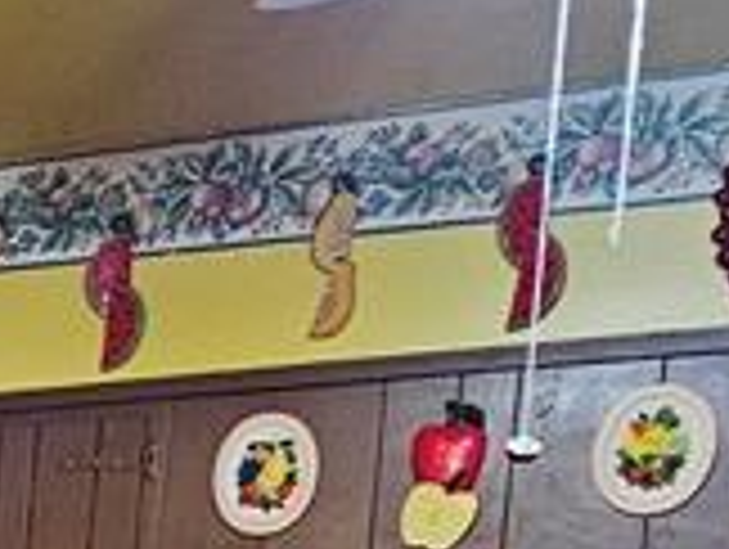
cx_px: -621
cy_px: 986
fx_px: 1729
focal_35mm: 82
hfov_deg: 18.2
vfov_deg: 15.5
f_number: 2.2
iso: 640
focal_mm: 2.2
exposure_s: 1/30
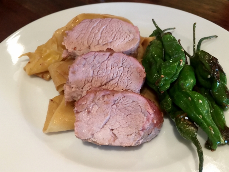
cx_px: 115
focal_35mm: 31
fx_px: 205
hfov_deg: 58.4
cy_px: 85
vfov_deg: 45.4
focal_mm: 4.15
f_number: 2.2
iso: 64
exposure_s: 1/15
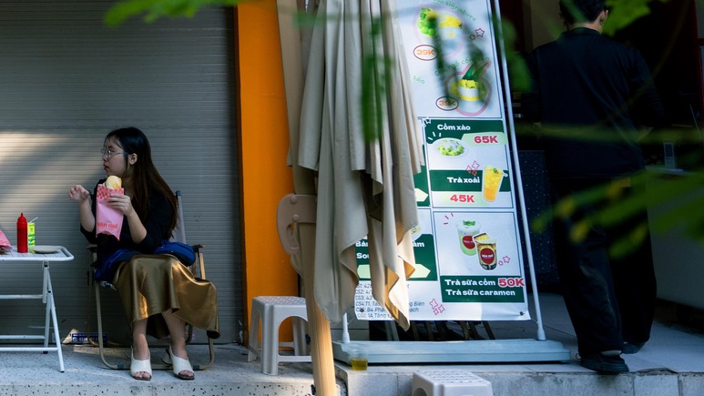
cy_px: -28
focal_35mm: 65
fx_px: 1213
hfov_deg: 28.1
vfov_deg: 17.9
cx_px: -147
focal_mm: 24
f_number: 2.8
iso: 400
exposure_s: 1/640
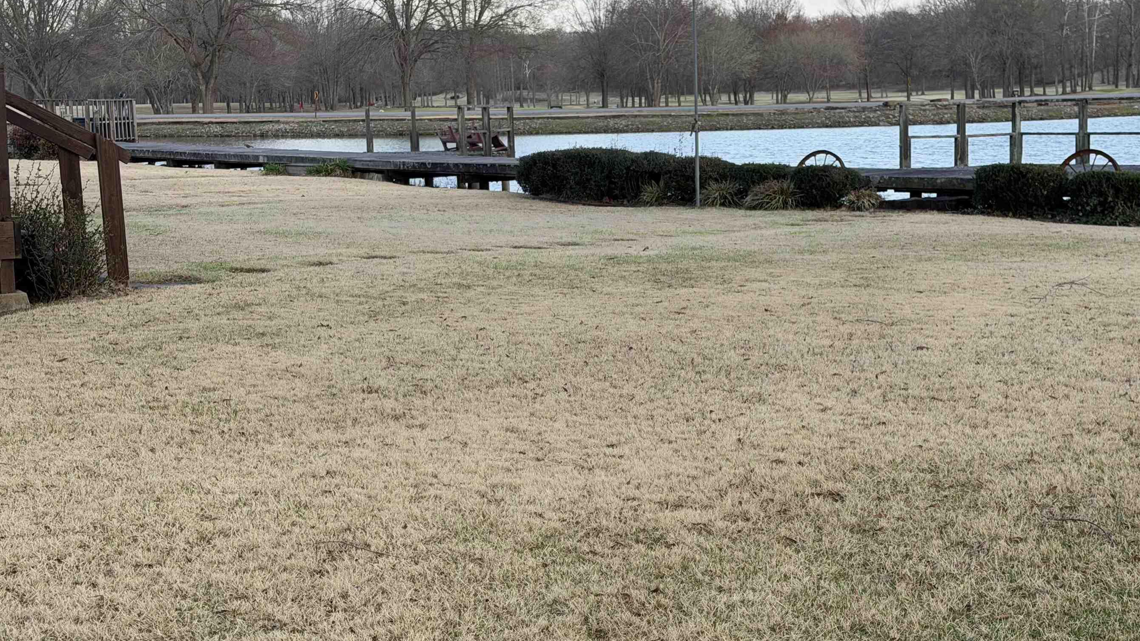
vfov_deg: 20.1
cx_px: 633
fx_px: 1814
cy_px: 317
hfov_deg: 34.9
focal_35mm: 60
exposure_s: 1/846
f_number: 1.78
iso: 80
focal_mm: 6.76
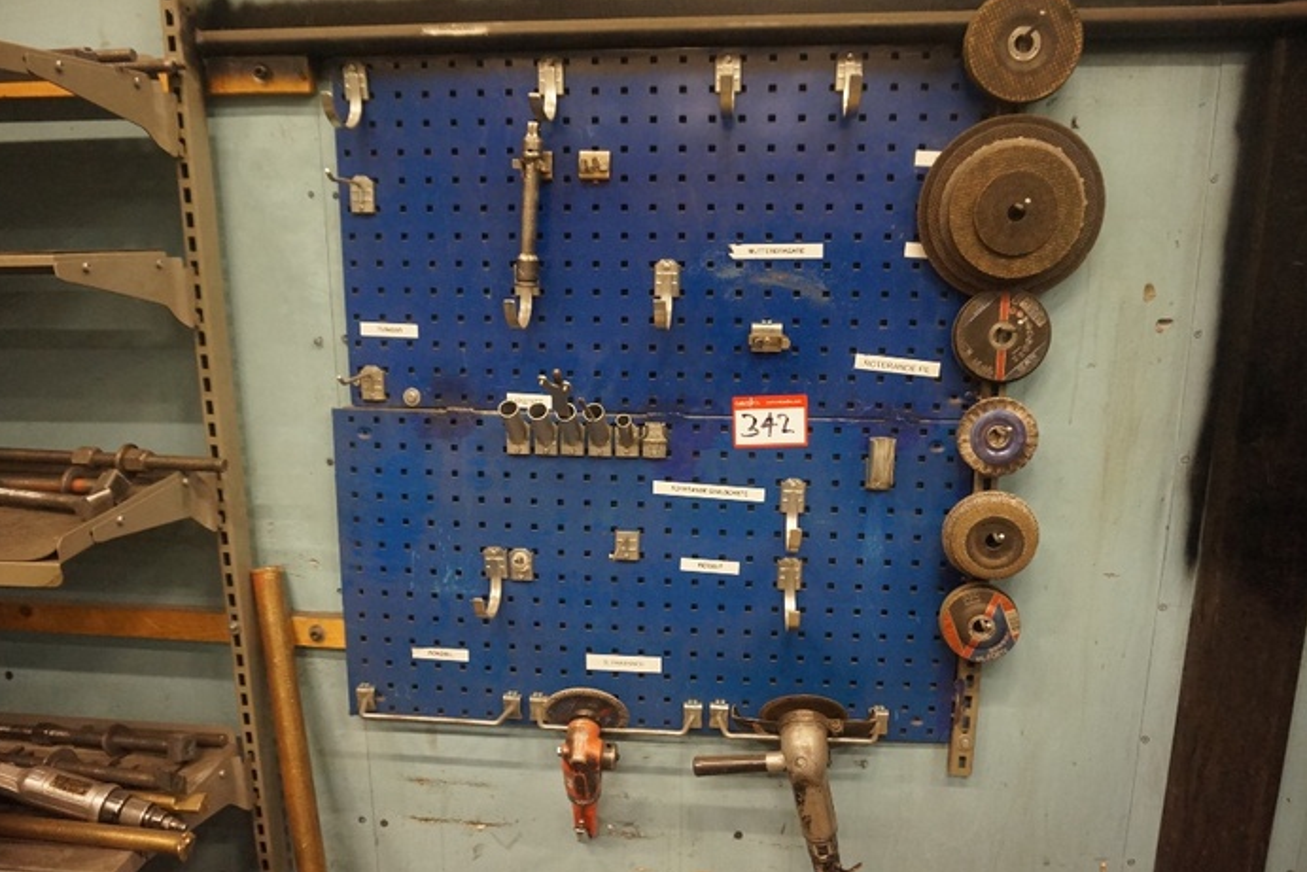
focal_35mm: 25
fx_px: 908
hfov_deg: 71.5
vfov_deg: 51.3
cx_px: 641
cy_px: 429
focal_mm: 16
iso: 3200
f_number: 3.5
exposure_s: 1/50
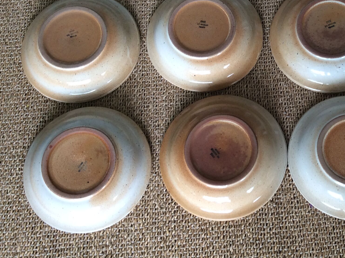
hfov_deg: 33.5
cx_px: 268
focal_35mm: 56
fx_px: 557
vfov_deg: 26.0
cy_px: 108
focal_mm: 3.3
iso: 40
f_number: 2.4
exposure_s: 1/40
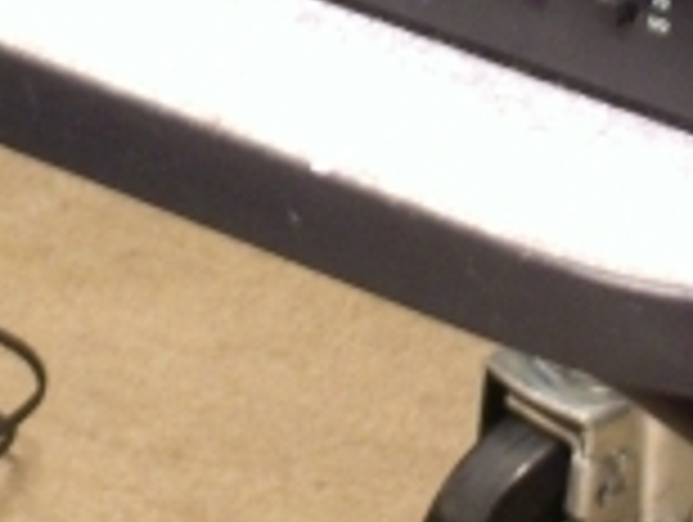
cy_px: -518
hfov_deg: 5.0
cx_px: 252
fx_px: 7900
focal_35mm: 394
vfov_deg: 3.7
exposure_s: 1/4
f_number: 4.8
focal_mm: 19.7
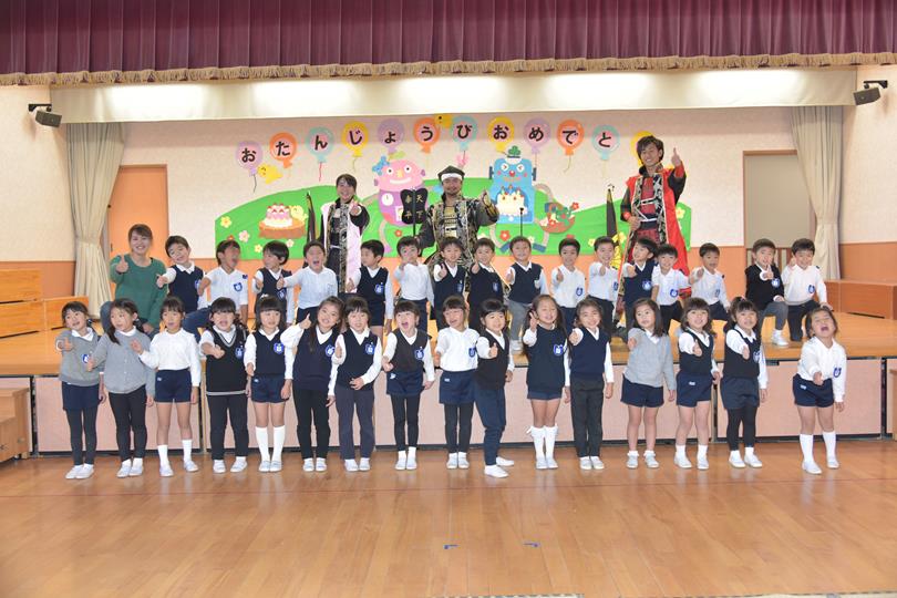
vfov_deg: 38.9
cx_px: 448
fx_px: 847
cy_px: 299
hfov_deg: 55.8
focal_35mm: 34
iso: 800
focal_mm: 34
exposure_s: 1/125
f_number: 5
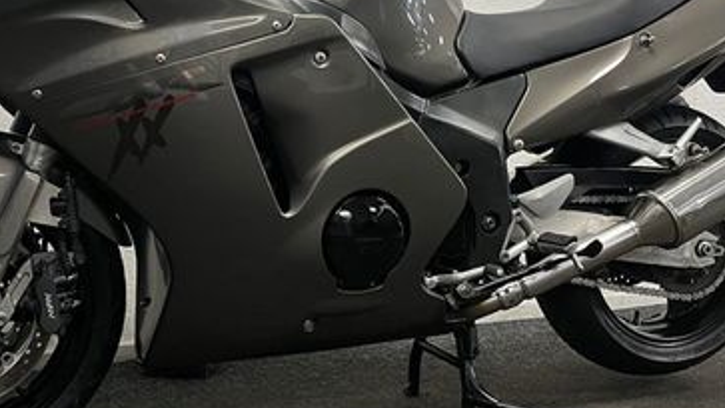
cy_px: 142
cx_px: 284
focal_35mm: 50
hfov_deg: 41.1
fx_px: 961
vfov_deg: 23.8
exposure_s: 1/50
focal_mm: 5.1
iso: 100
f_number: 1.6
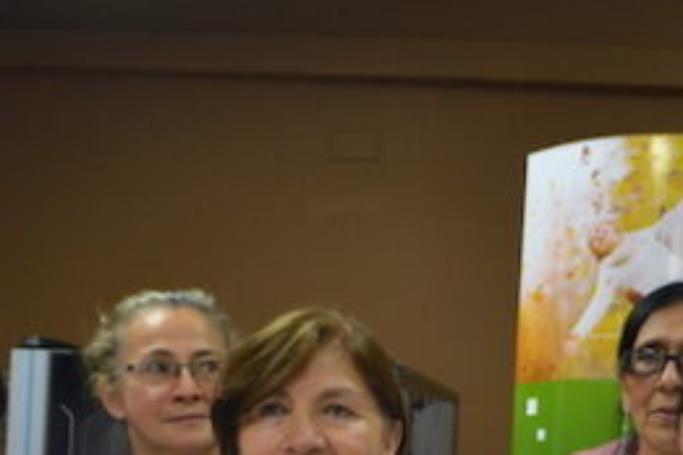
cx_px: 652
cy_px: 510
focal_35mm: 97
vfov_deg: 13.8
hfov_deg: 20.5
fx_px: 1840
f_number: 3.8
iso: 400
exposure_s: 1/30
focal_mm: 22
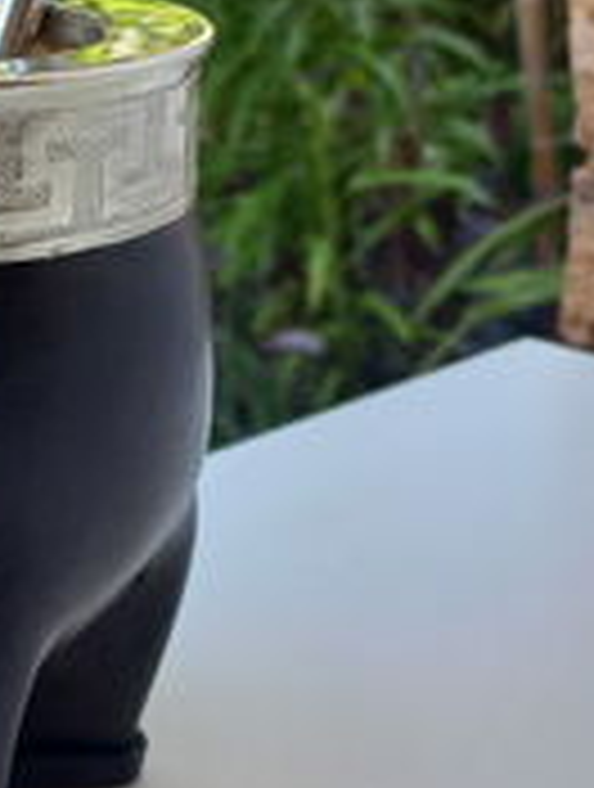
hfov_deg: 18.5
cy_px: 101
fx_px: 1733
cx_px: -104
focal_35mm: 76
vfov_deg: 25.0
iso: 32
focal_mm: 4.6
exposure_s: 1/50
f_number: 1.8
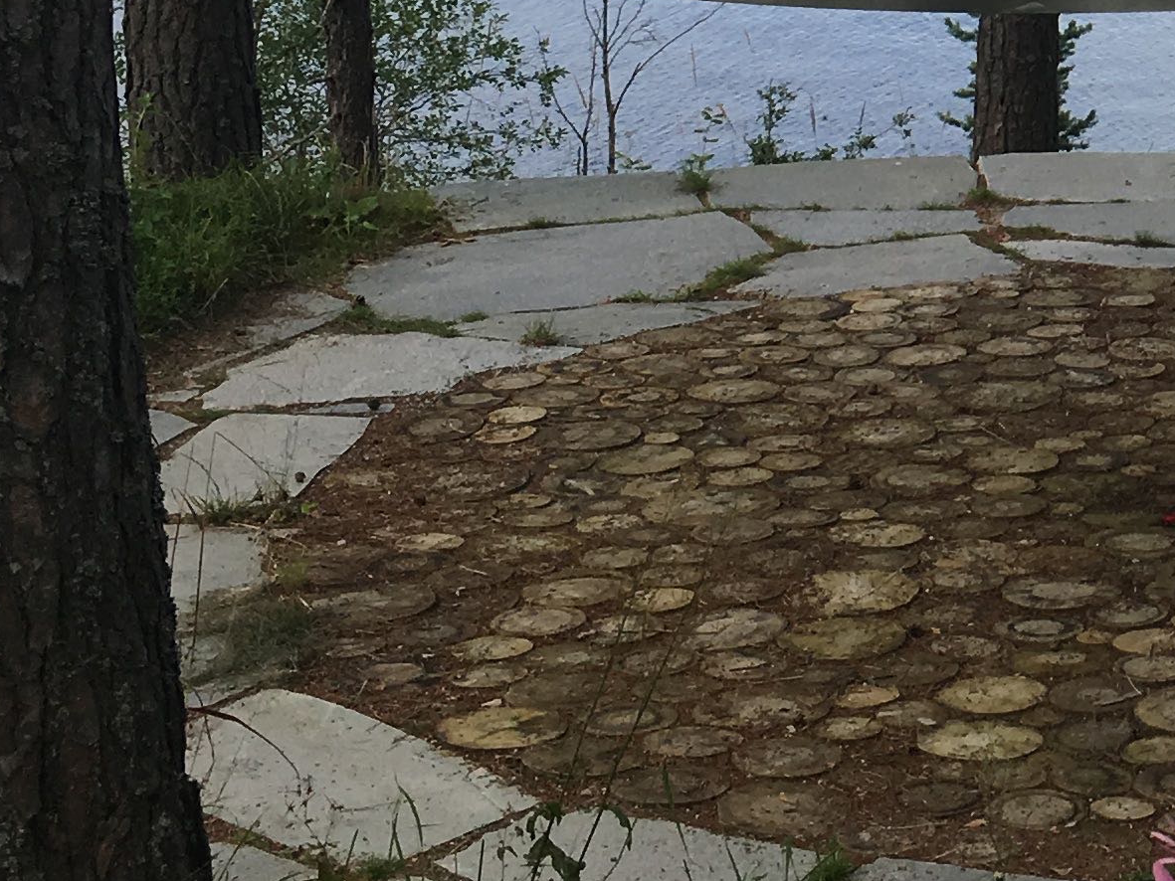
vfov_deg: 14.4
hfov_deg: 18.4
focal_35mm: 99
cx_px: 1534
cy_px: -207
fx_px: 3361
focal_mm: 4.15
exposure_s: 1/705
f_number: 2.2
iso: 25
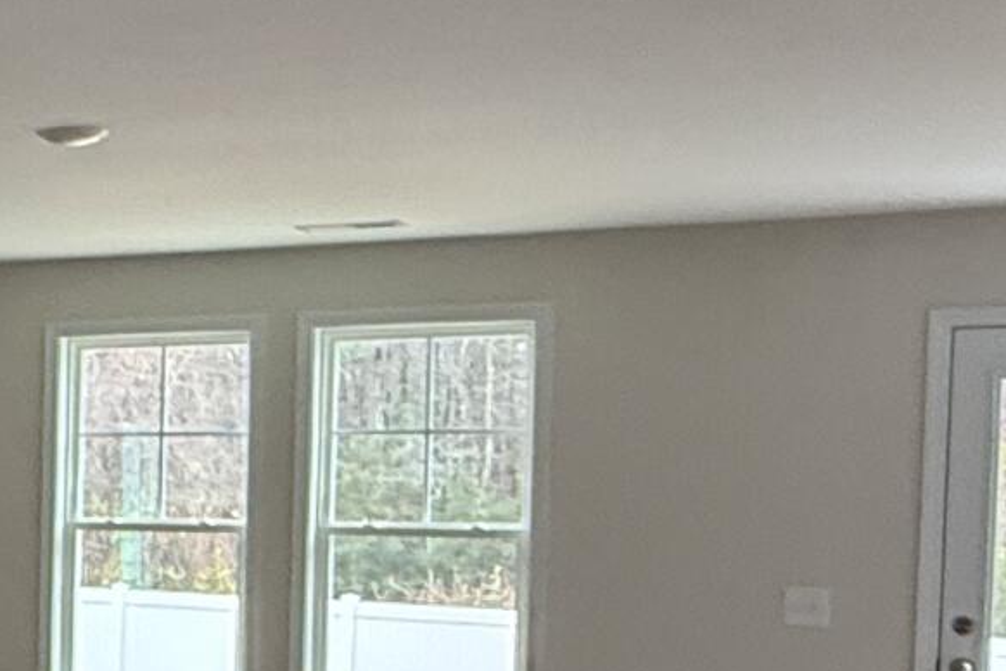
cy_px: 564
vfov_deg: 18.0
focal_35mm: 75
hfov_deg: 22.6
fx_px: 2096
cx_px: -465
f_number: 2.2
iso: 320
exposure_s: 1/99
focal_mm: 2.22
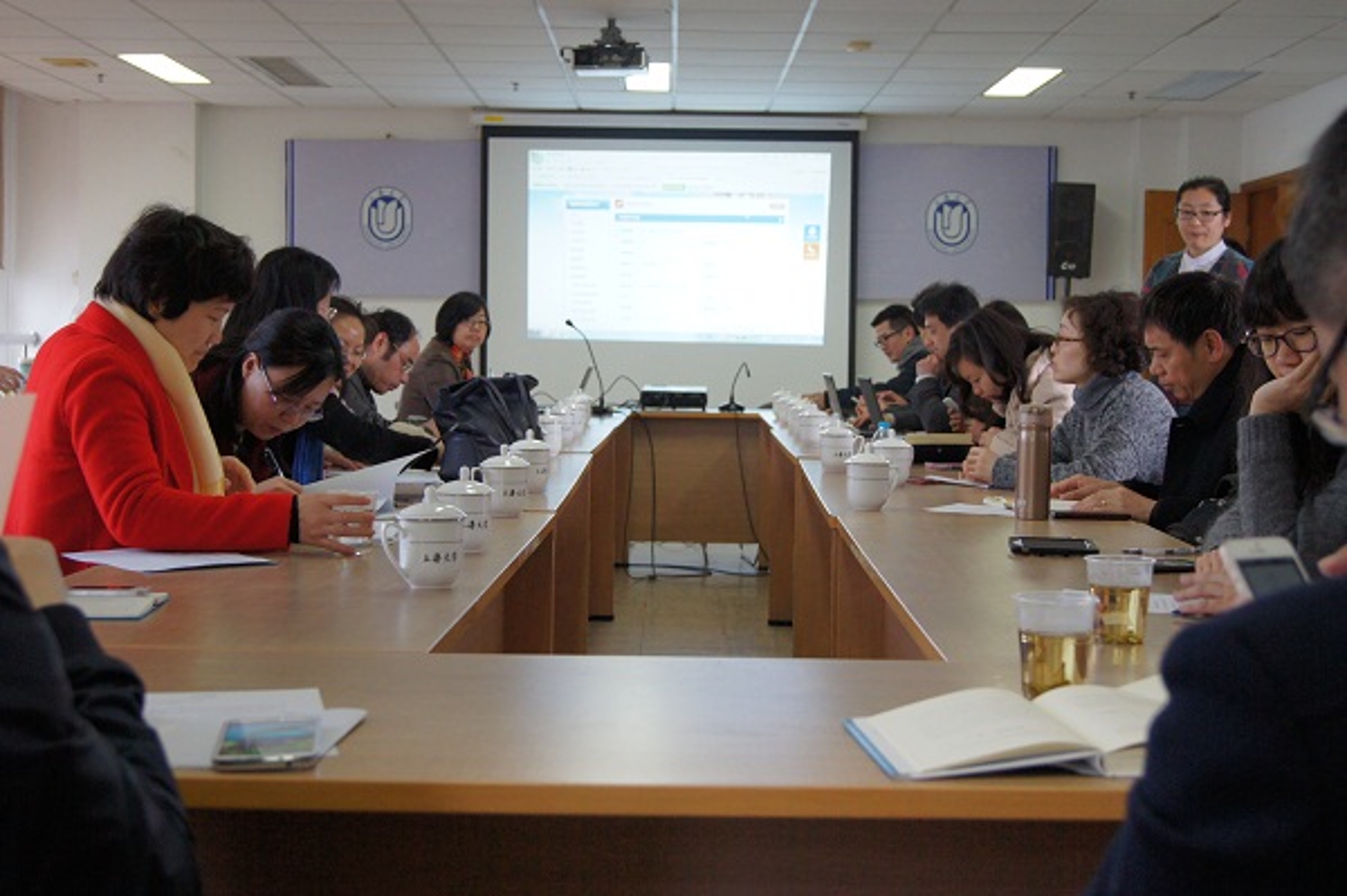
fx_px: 1963
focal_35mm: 52
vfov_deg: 25.7
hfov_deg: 37.9
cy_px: 448
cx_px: 674
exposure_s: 1/60
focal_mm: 35
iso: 640
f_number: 5
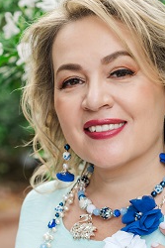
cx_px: 114
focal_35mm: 120
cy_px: 193
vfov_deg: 16.9
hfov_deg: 11.4
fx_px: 824
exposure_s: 1/400
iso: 320
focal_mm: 50
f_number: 3.2
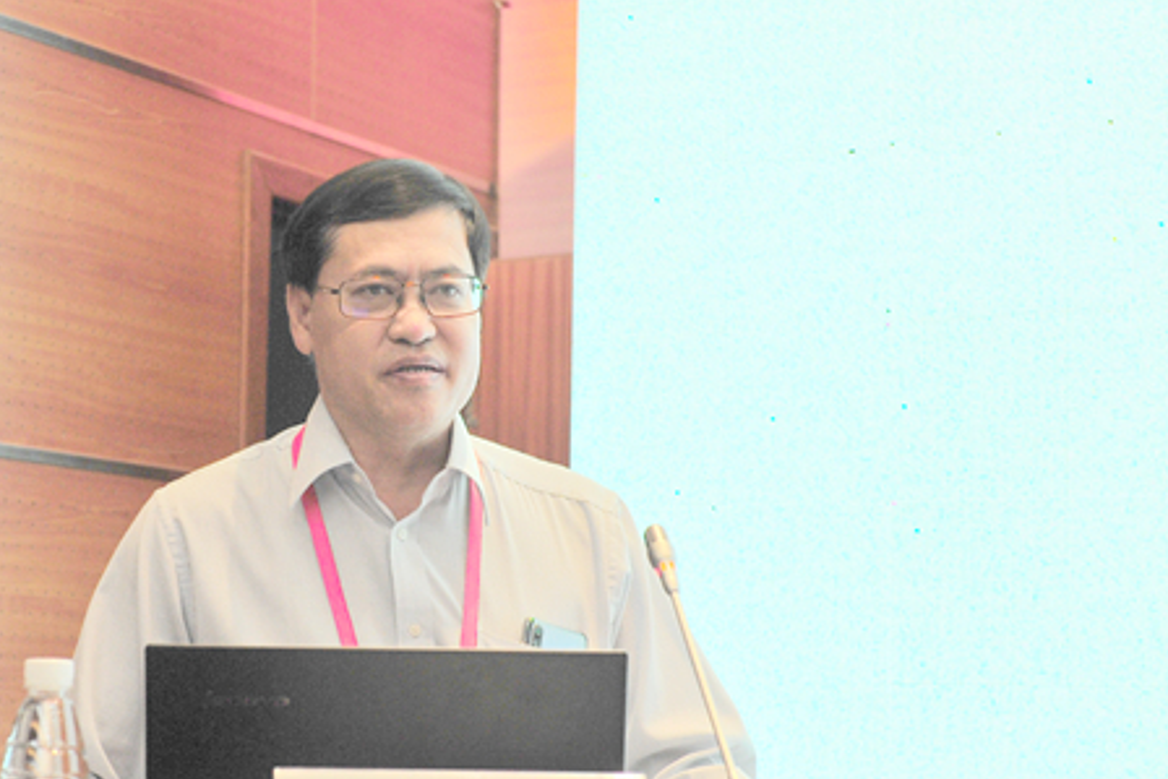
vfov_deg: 20.3
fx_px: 2174
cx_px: 391
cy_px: 518
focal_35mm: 67
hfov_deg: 29.9
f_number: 4
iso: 800
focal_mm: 50
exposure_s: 1/200
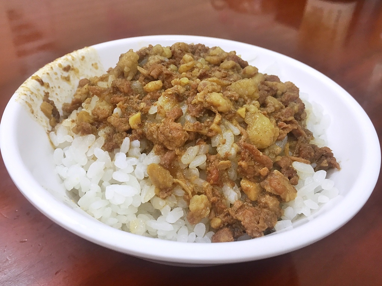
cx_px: 191
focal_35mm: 29
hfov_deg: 61.7
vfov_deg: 48.2
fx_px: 320
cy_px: 143
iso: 80
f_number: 2.2
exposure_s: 1/30
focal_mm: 4.15
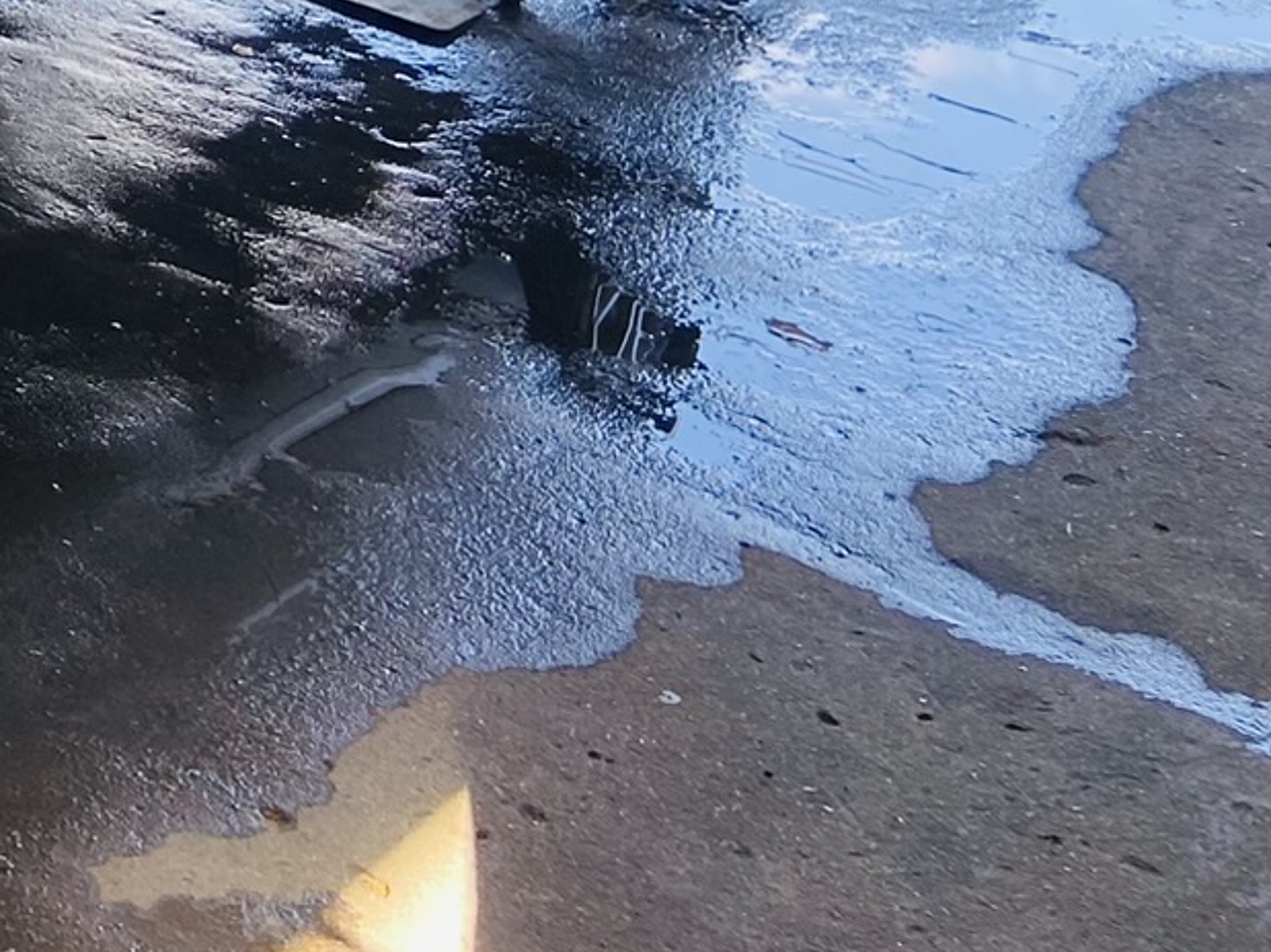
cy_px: -375
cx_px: -708
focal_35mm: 86
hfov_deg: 19.4
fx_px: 3157
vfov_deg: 16.0
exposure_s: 1/122
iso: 50
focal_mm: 4.25
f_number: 1.8
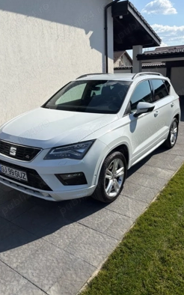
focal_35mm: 28
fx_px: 225
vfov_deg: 66.5
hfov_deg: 44.5
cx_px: 98
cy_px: 147
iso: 50
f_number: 1.6
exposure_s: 1/4950
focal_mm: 5.96
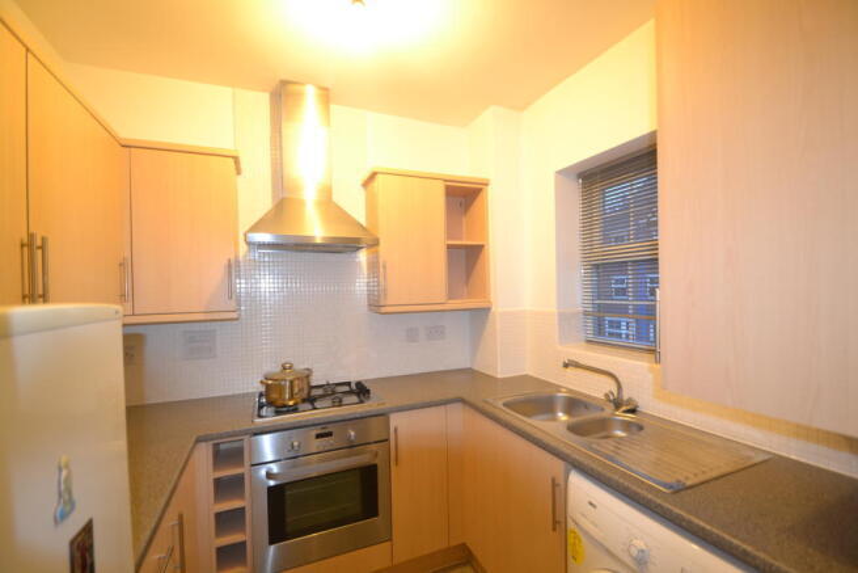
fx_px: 358
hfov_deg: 100.4
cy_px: 286
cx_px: 429
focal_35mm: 15
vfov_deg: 77.4
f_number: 3.5
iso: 800
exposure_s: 1/13
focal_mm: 10
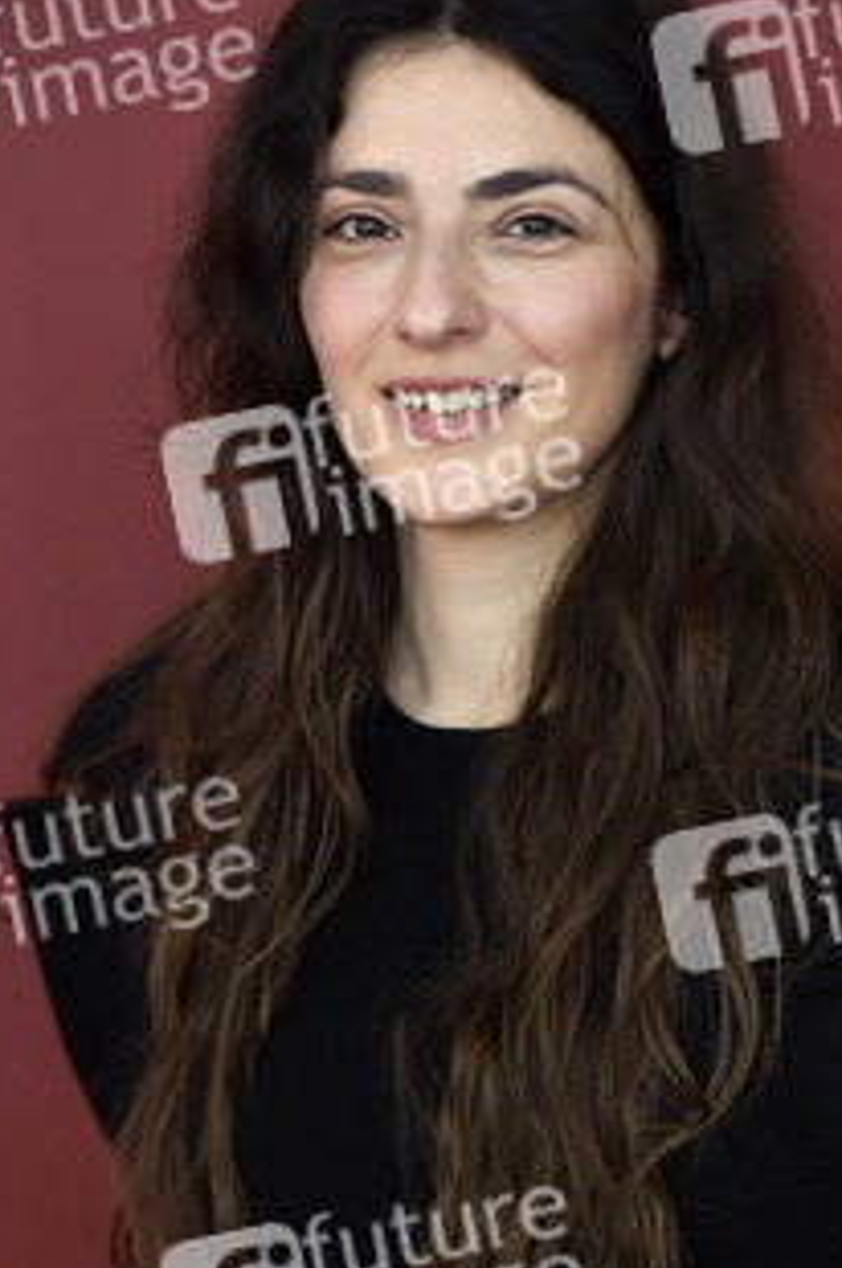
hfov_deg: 7.9
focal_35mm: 174
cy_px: 671
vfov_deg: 11.8
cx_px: 490
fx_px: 6118
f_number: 4
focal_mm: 135
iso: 800
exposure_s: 1/250
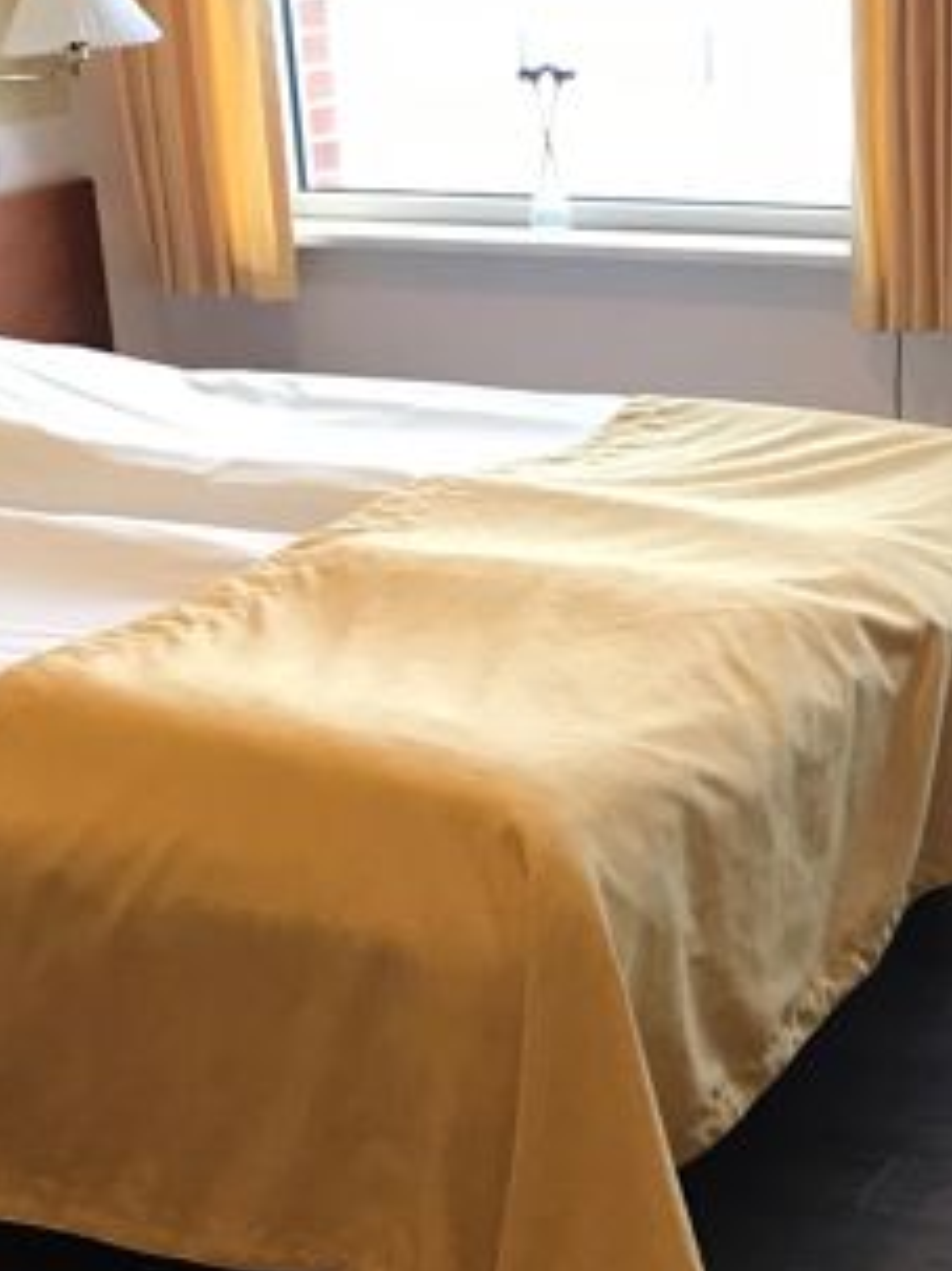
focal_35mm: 74
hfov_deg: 19.6
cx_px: 835
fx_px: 2715
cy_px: 1082
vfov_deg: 25.7
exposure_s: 1/17
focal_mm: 3.99
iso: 50
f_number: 1.8
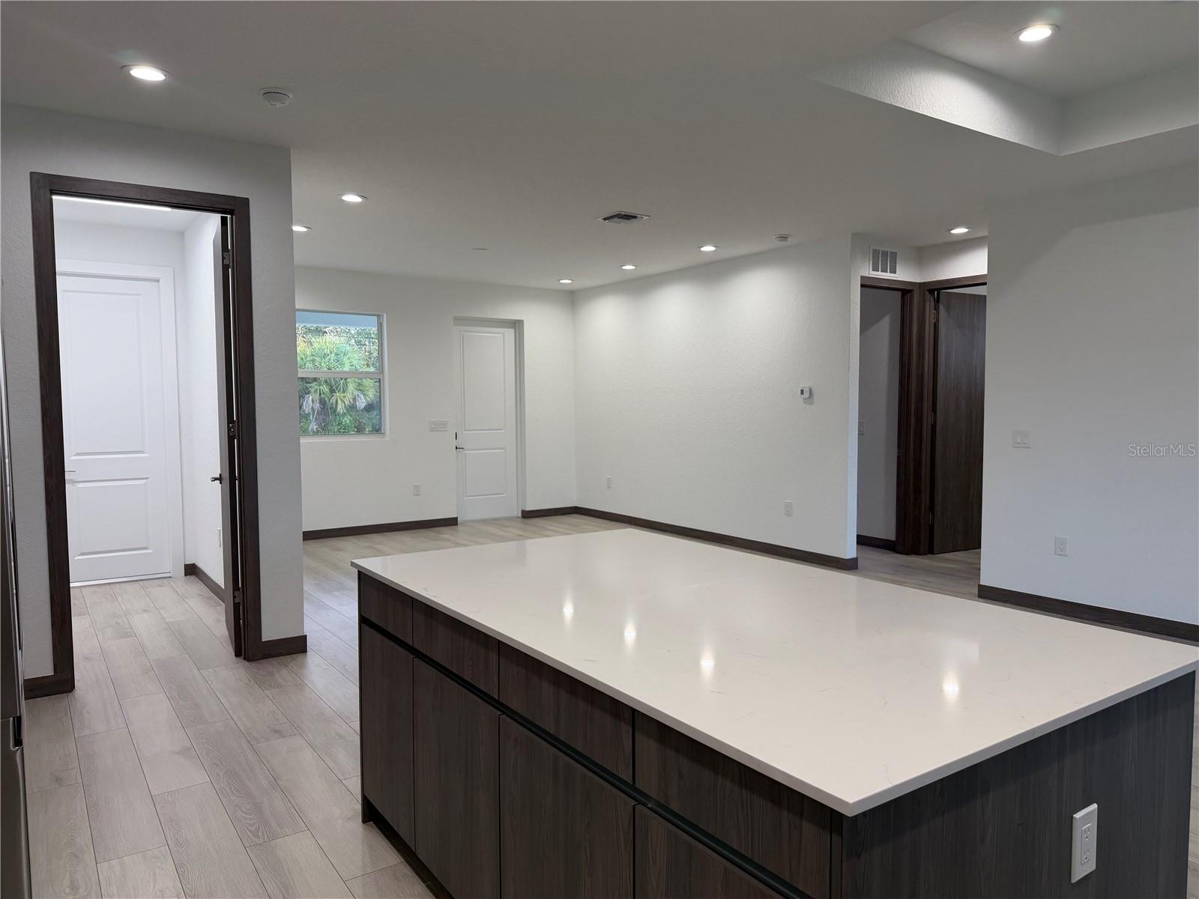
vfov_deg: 56.8
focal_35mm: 24
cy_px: 450
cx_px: 600
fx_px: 831
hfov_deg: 71.6
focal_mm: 6.76
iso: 100
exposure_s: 1/120
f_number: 1.78
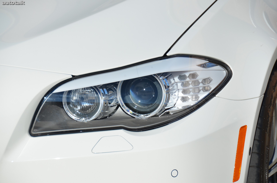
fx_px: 1728
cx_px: 138
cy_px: 92
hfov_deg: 9.2
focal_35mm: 225
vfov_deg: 6.1
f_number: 7.1
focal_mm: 150
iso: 400
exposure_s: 1/2000
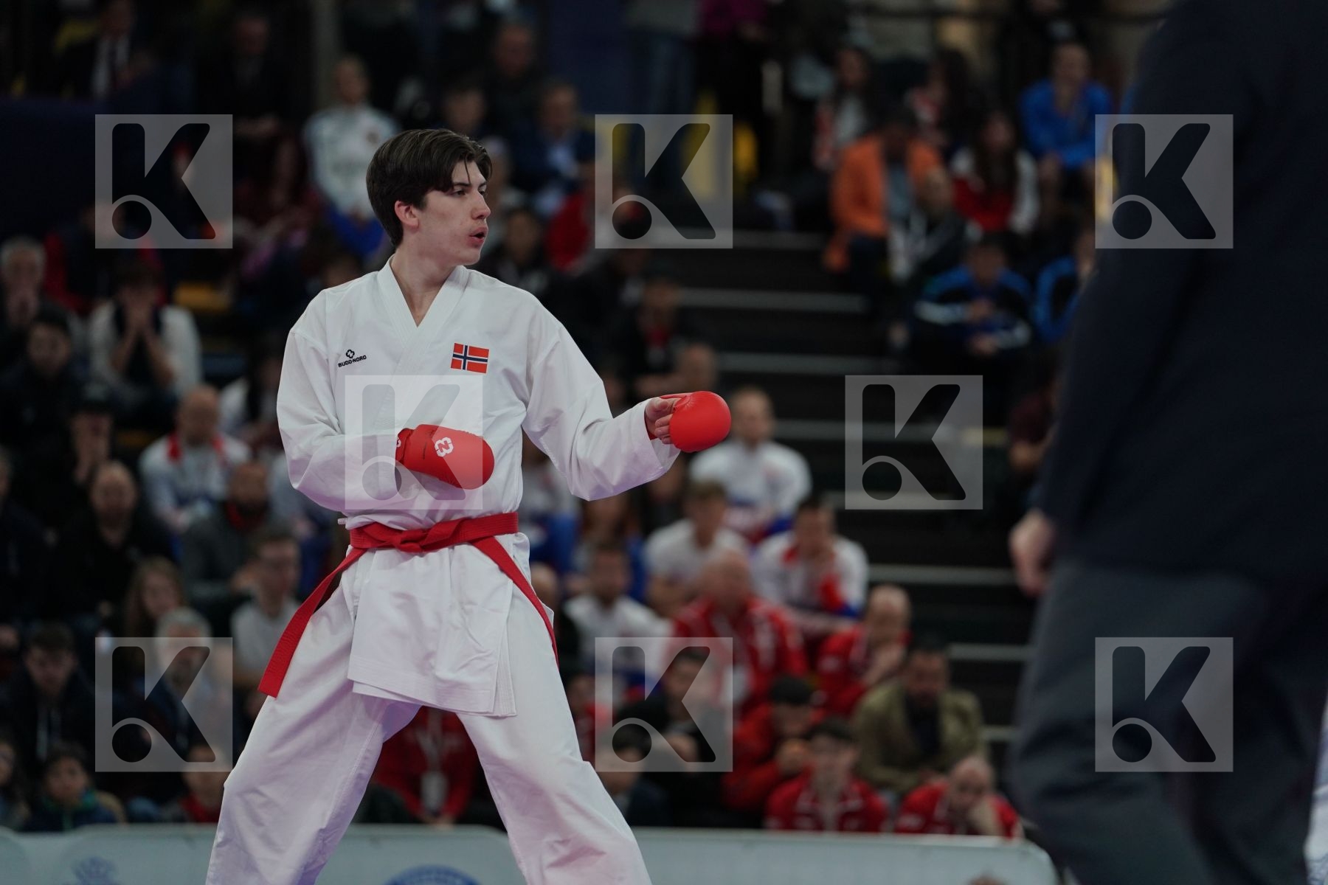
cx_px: 664
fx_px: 7377
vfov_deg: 6.9
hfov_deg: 10.3
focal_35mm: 200
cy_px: 442
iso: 1250
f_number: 2.8
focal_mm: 200
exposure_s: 1/1000
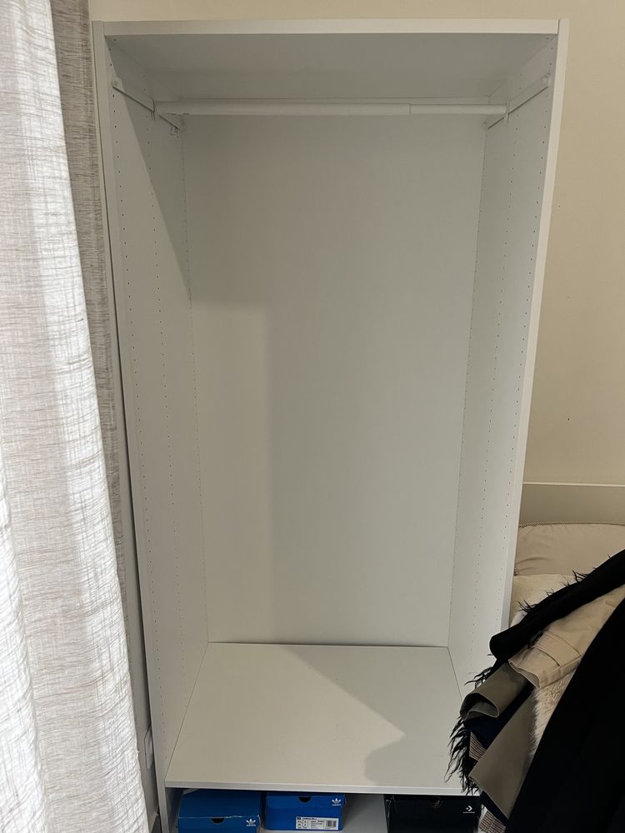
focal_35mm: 26
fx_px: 626
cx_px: 312
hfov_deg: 53.1
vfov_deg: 67.3
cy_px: 416
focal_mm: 5.1
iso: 125
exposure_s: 1/72
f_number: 1.6
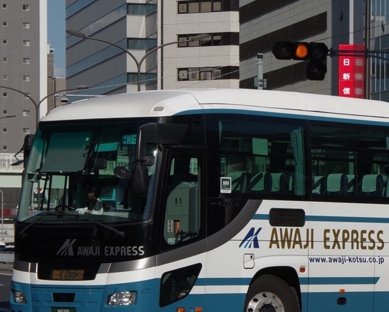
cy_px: 199
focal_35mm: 159
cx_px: 329
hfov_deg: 12.1
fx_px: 1831
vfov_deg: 9.7
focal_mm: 60
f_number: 9
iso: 100
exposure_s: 1/320
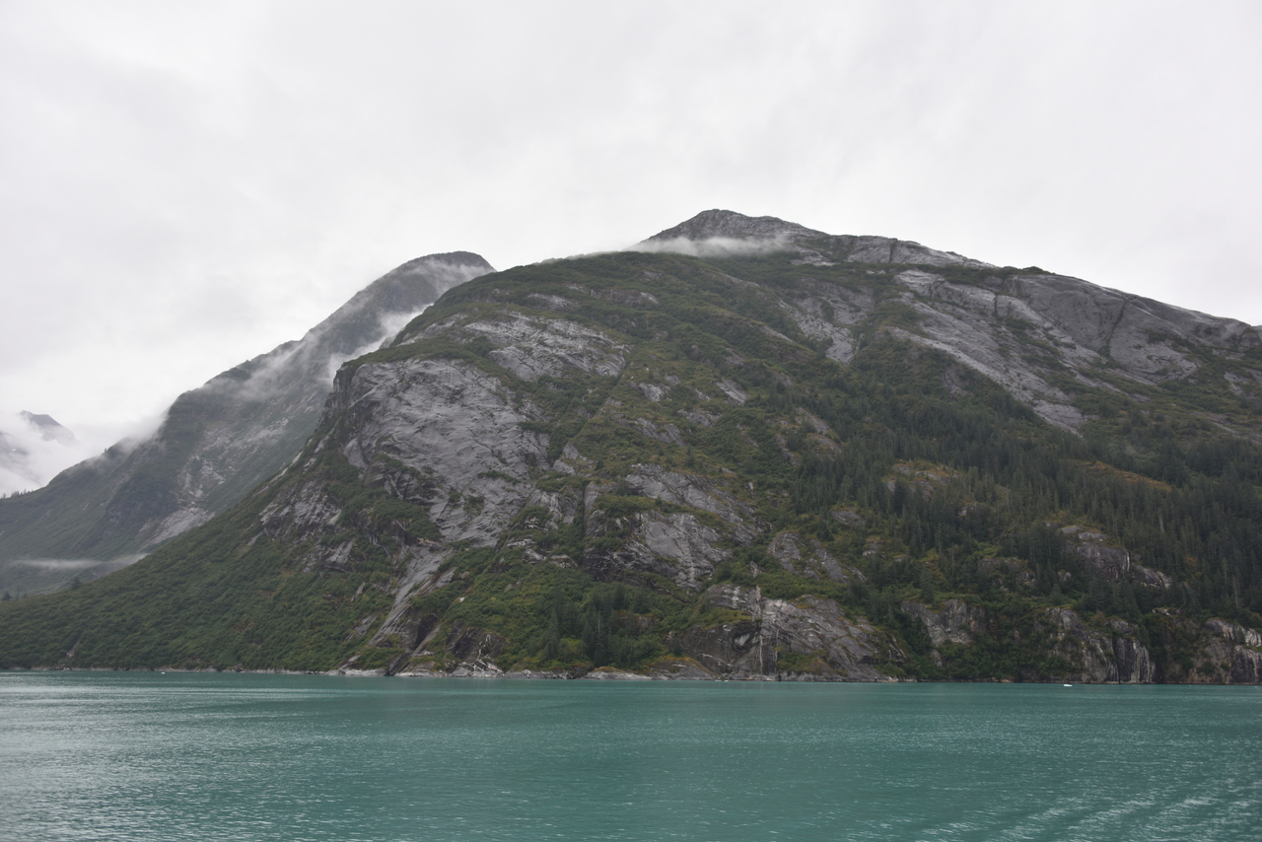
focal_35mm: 28
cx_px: 631
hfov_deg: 65.5
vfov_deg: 46.4
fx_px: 982
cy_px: 421
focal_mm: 28
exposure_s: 1/100
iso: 100
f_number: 5
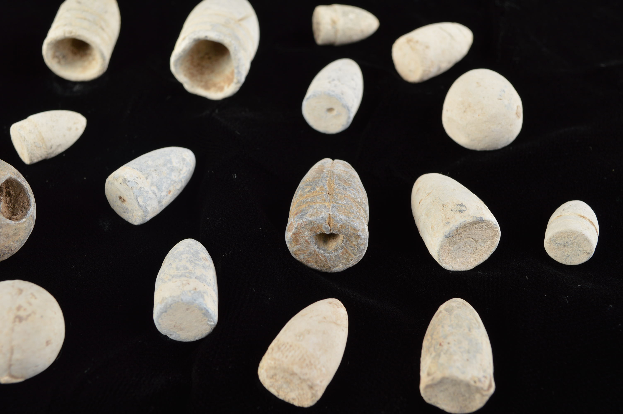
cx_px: 312
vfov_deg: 26.4
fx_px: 882
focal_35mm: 51
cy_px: 207
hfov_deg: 38.9
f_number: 9
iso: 100
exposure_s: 1/125
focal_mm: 34
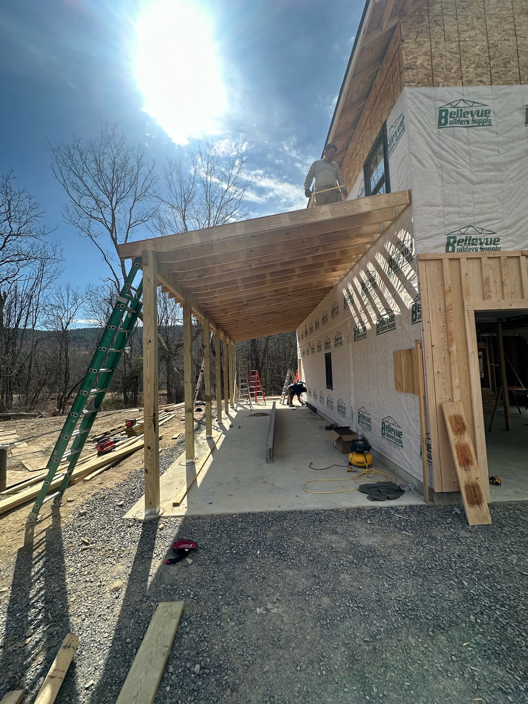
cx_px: 264
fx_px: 285
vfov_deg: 102.1
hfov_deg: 85.7
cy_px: 352
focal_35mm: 14
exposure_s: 1/1742
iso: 50
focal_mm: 2.22
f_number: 2.2
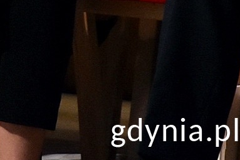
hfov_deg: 3.6
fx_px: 3738
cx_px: -366
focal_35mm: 561
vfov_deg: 2.4
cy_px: -256
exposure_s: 1/80
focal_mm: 70
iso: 1600
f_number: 4
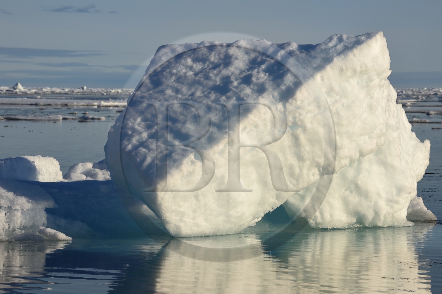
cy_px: 147
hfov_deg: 10.3
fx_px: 2453
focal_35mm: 200
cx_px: 221
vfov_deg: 6.9
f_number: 14
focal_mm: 200
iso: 200
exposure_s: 1/400
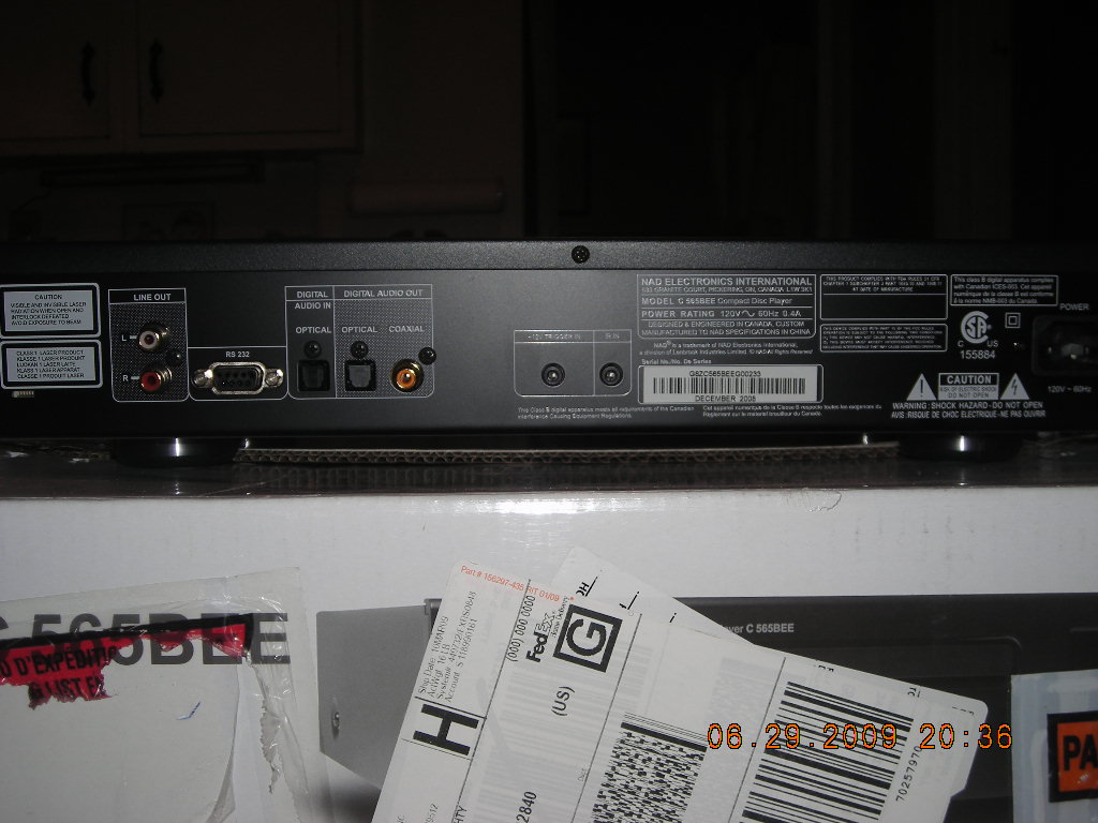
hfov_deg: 40.4
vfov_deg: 30.9
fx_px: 1491
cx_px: 549
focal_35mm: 47
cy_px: 412
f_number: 3.4
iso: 50
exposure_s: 1/60
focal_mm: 7.8
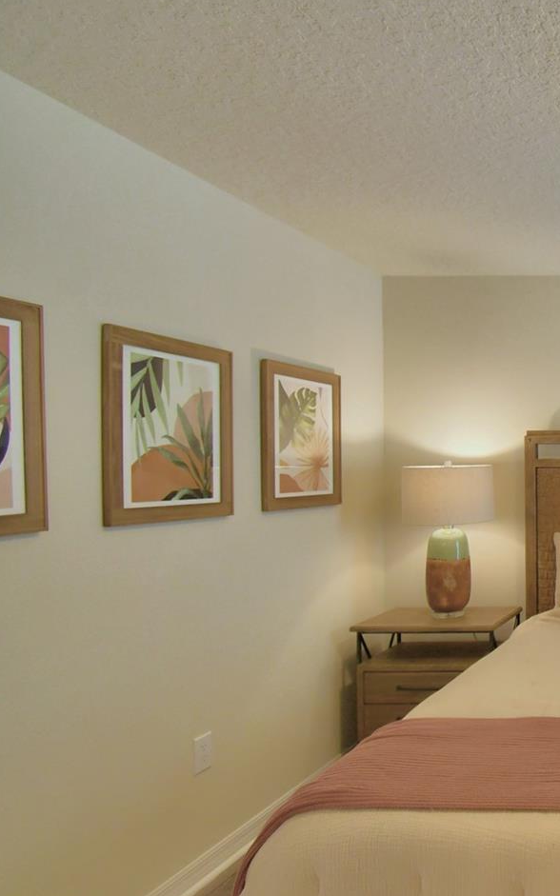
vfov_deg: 70.4
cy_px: 468
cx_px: 737
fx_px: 635
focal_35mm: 26
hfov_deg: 33.7
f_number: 4.5
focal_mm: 10
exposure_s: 1/80
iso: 400
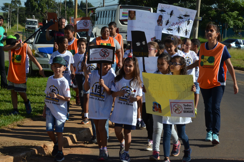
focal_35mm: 120
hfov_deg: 17.1
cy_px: 81
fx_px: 812
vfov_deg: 11.4
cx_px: 122
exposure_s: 1/800
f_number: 14
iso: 800
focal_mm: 80
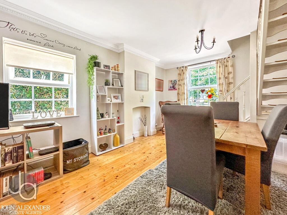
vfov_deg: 85.7
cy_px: 108
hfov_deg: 102.1
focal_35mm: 14
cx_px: 144
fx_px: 116
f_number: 2.2
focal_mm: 2.22
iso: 250
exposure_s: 1/100
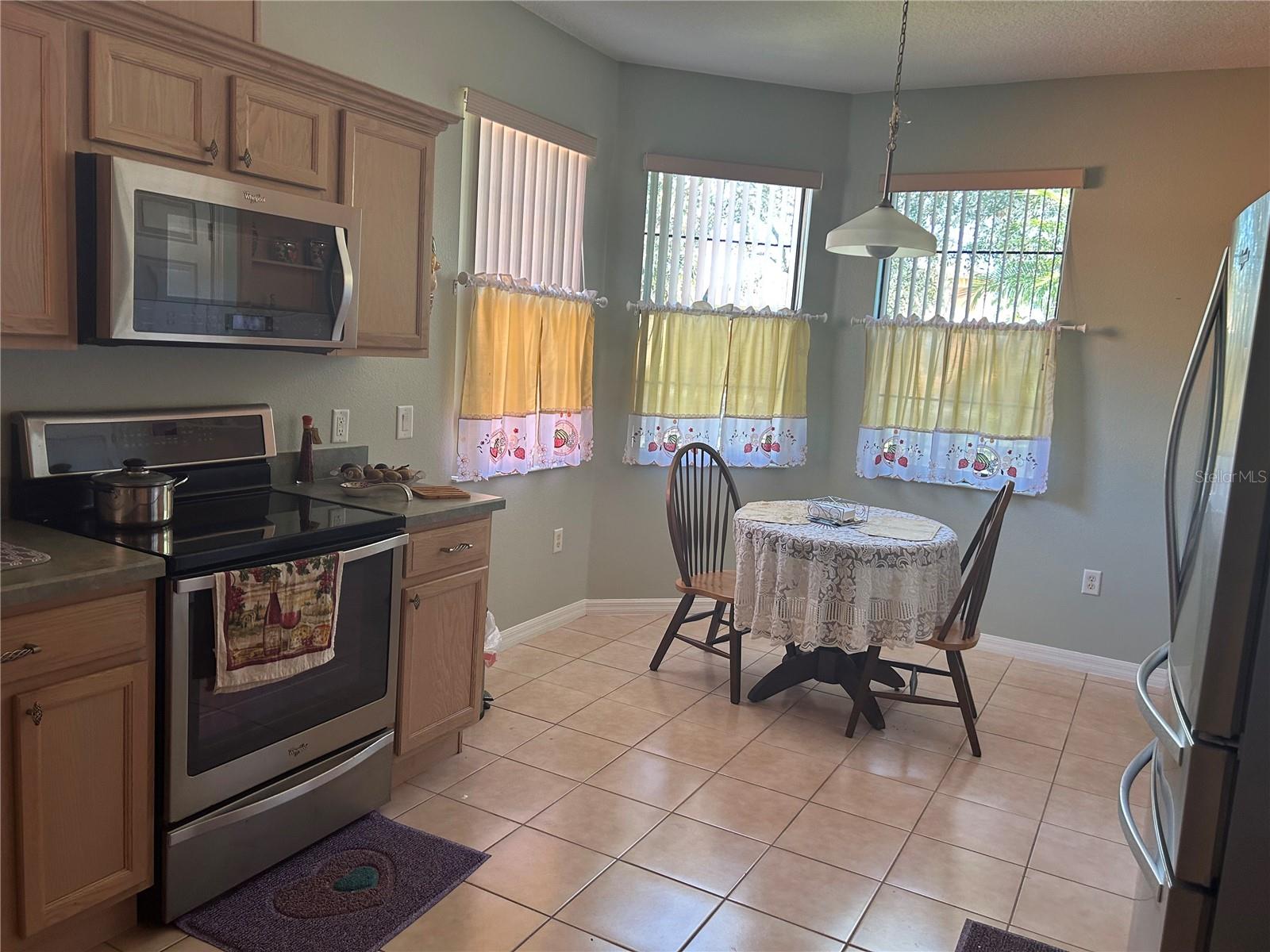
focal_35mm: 26
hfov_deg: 67.3
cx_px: 635
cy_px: 476
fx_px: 954
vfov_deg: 53.1
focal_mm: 5.7
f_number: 1.5
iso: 125
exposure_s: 1/121
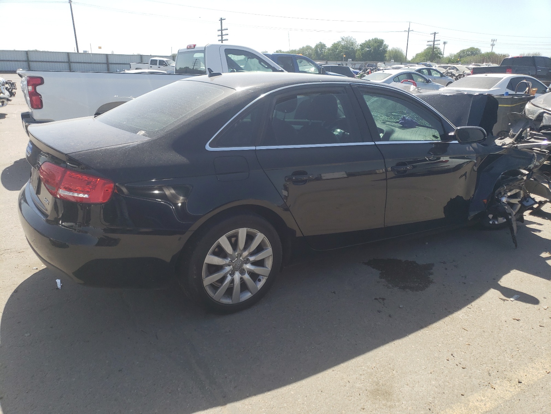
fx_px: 414
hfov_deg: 67.3
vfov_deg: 53.1
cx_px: 276
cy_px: 207
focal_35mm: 26
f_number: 1.5
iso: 50
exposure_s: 1/2500
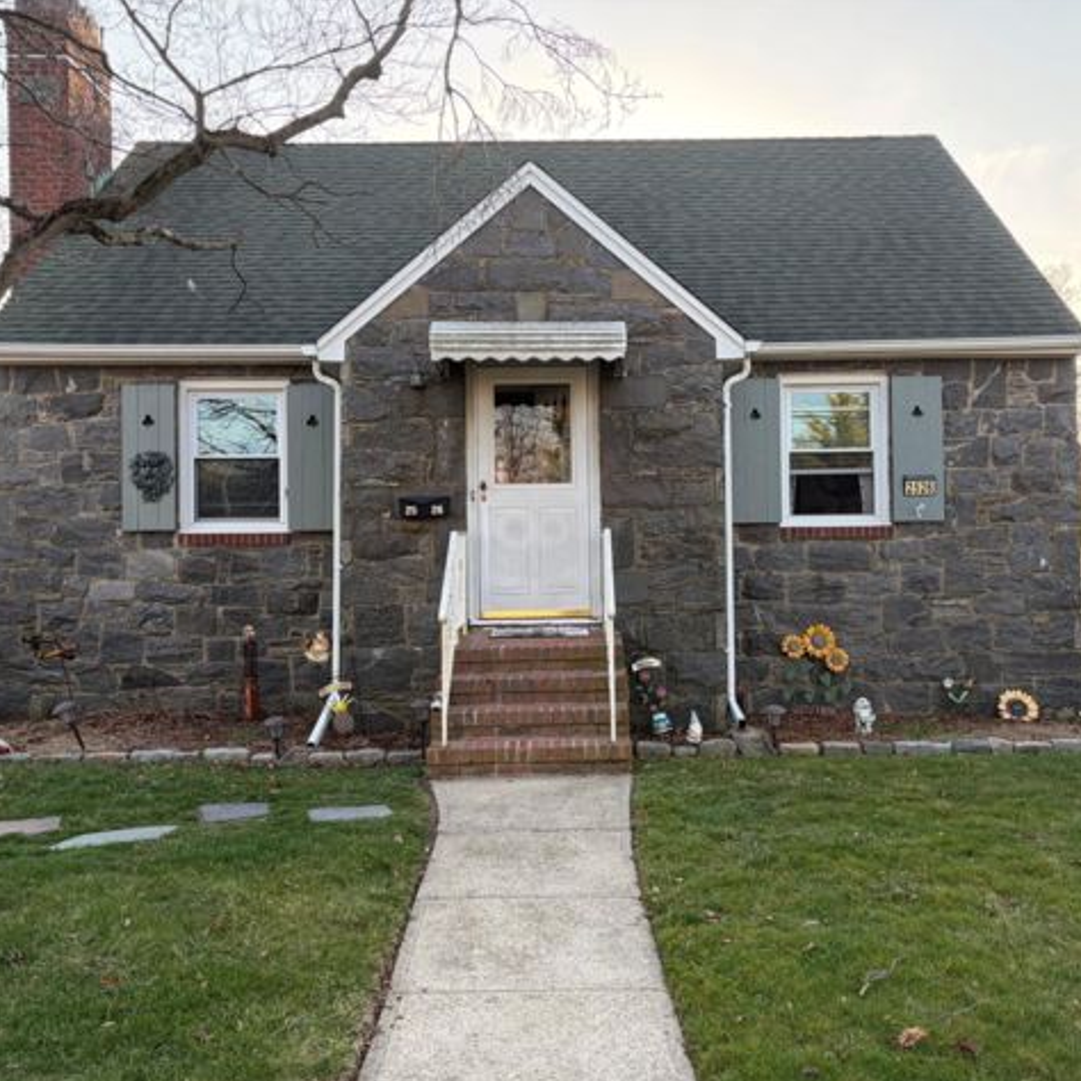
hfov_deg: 52.5
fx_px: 1095
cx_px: 575
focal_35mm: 31
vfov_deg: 52.5
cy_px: 540
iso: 64
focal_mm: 5.96
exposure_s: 1/527
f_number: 1.6
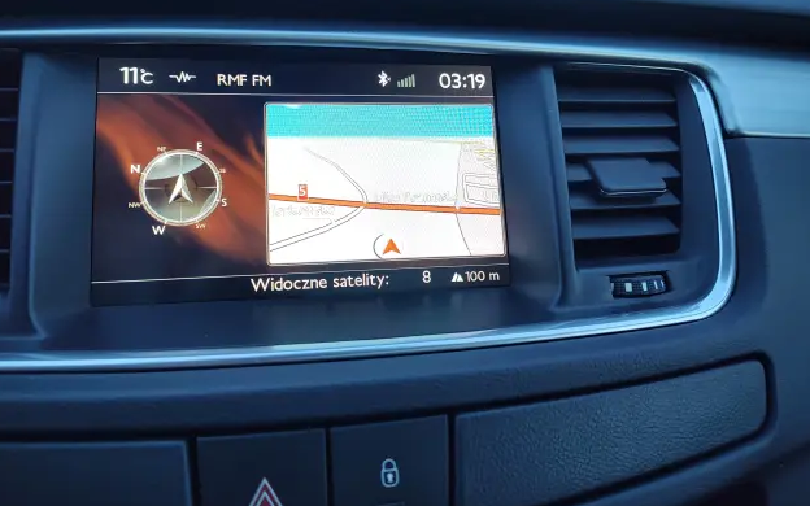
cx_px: 401
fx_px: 552
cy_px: 222
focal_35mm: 25
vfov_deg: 49.2
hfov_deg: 72.5
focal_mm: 5.56
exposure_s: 1/50
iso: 255
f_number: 1.8
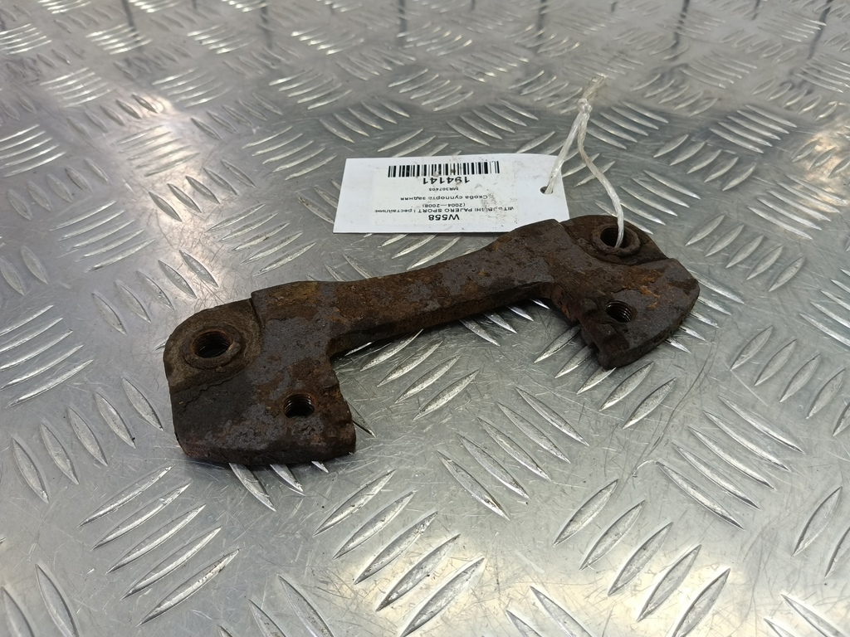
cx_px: 425
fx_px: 565
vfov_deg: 58.9
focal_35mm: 23
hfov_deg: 73.9
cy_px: 318
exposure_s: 1/50
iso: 114
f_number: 1.6
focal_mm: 4.11
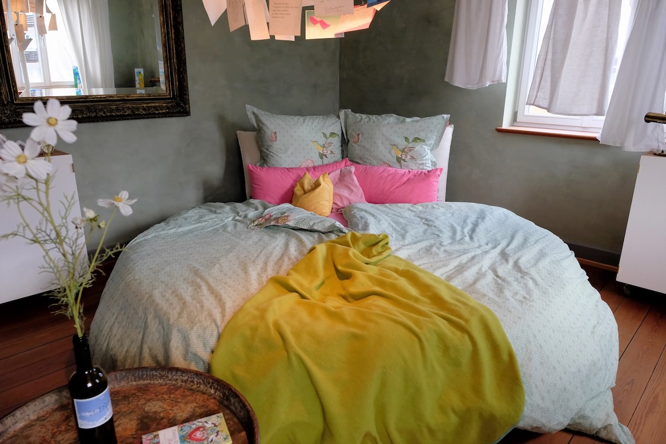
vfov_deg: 53.1
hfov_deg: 73.7
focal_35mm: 24
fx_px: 444
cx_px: 333
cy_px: 222
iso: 1600
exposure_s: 1/160
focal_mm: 16
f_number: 4
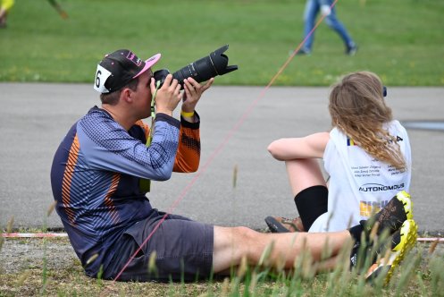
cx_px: 222
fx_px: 2468
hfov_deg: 10.3
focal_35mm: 200
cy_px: 148
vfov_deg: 6.9
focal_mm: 200
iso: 800
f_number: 7.1
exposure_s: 1/2500
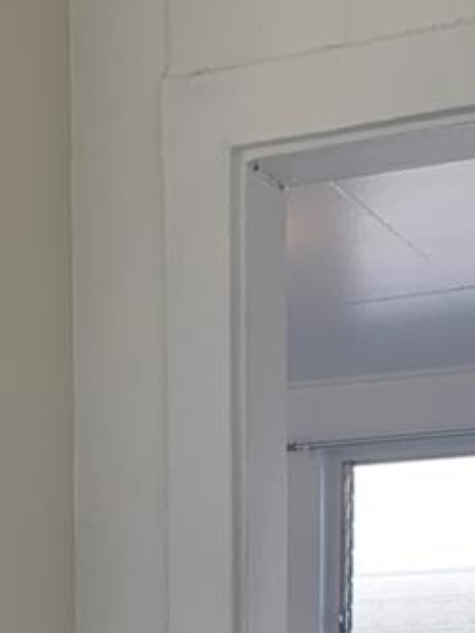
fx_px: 1738
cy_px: 992
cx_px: -89
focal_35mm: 95
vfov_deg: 18.1
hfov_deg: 15.0
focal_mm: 4.25
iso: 32
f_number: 1.8
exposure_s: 1/120
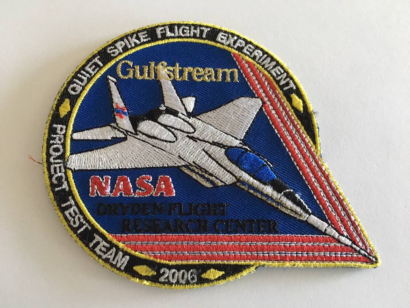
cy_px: 154
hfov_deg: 61.7
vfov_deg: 48.2
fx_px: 344
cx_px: 205
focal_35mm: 29
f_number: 2.2
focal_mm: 4.15
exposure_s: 1/20
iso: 200
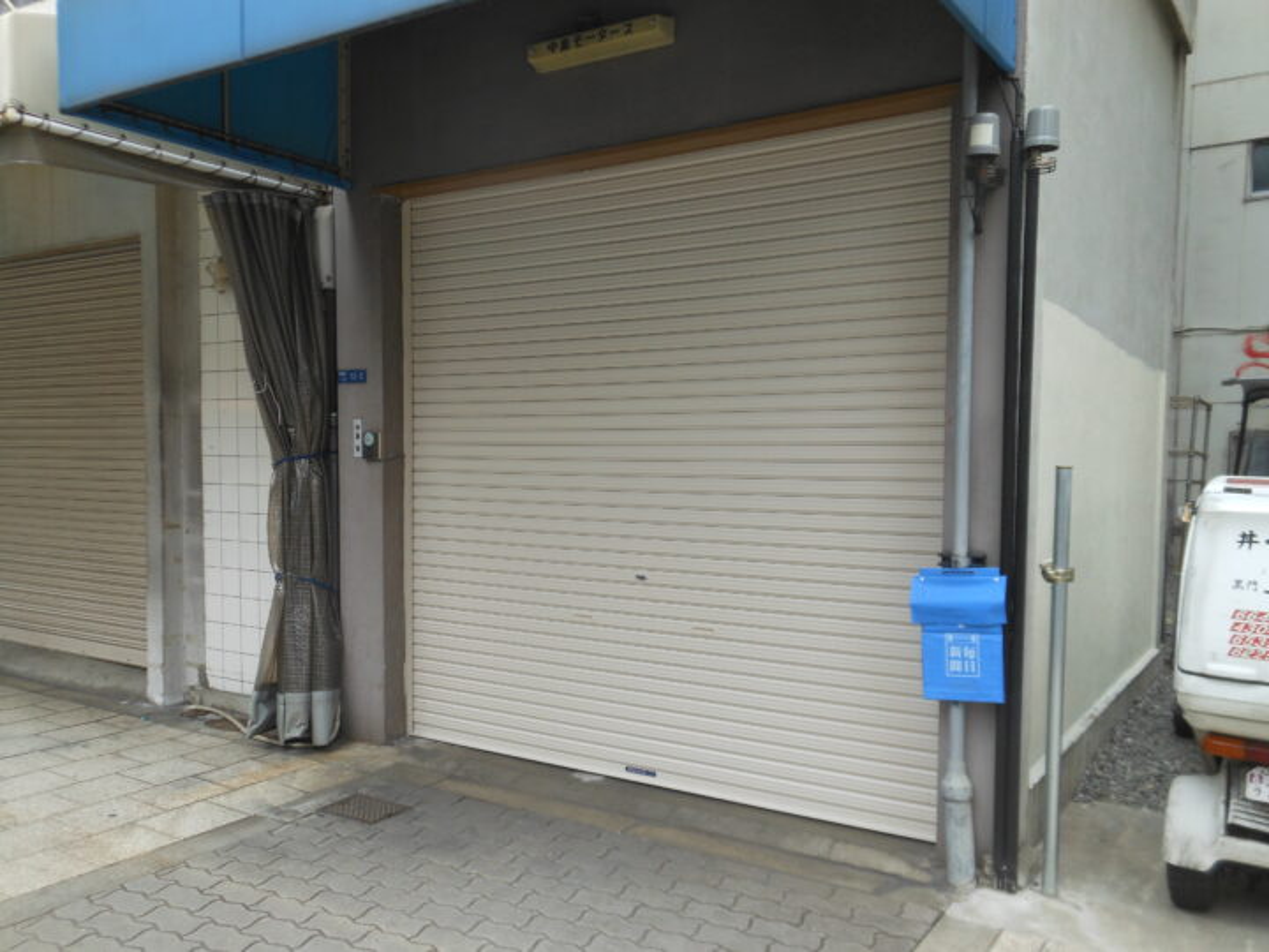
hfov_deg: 61.7
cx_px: 634
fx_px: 1063
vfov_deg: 48.2
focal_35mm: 29
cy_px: 476
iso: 80
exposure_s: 1/160
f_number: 3.3
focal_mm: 5.2
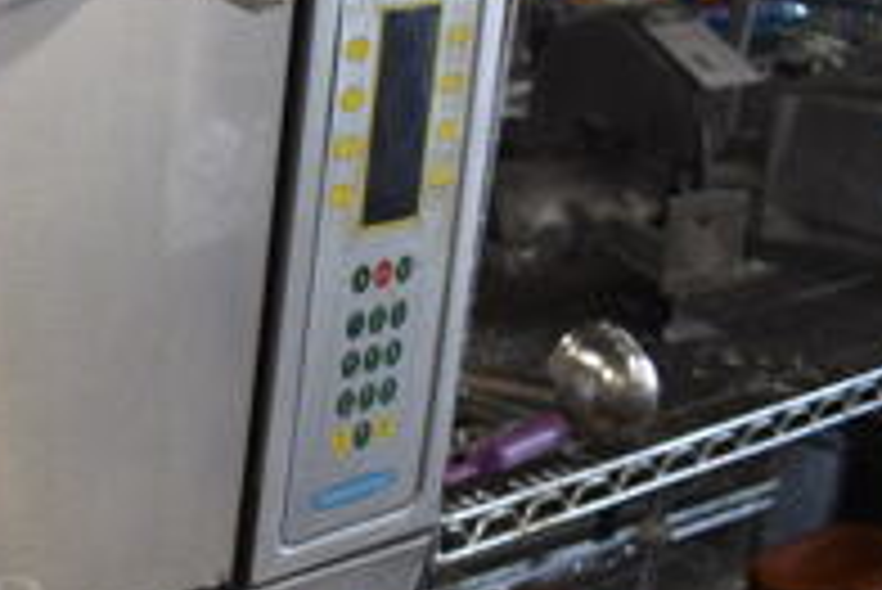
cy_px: 419
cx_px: -418
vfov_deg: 16.2
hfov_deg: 20.8
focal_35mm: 84
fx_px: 2059
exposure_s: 1/125
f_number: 3.5
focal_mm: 18
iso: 1000
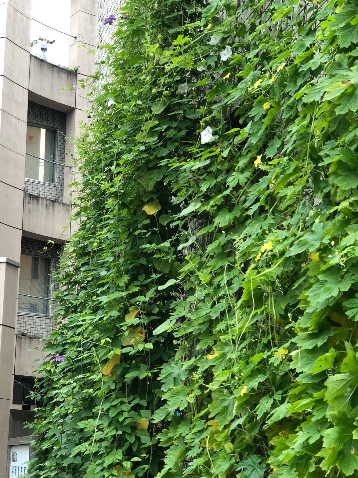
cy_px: 304
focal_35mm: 67
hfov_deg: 21.9
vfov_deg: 28.8
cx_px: 166
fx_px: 924
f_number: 2.4
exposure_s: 1/120
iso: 20
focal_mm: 6
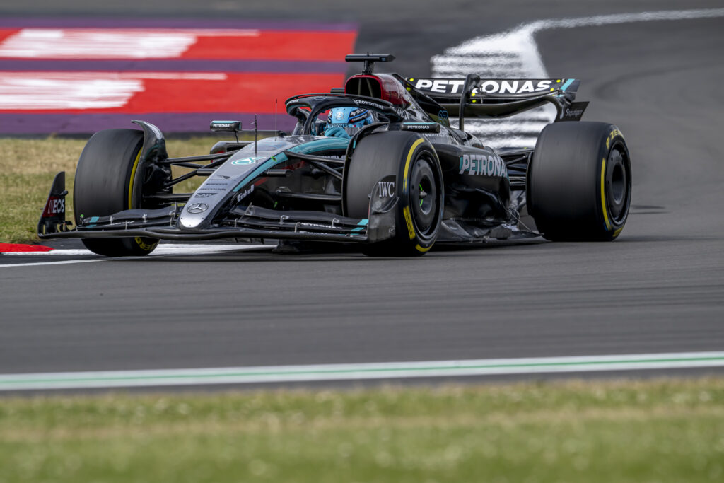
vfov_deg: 2.5
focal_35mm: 560
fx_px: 11263
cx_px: 362
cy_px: 242
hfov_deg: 3.7
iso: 400
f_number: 7.1
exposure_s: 1/1250
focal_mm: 560
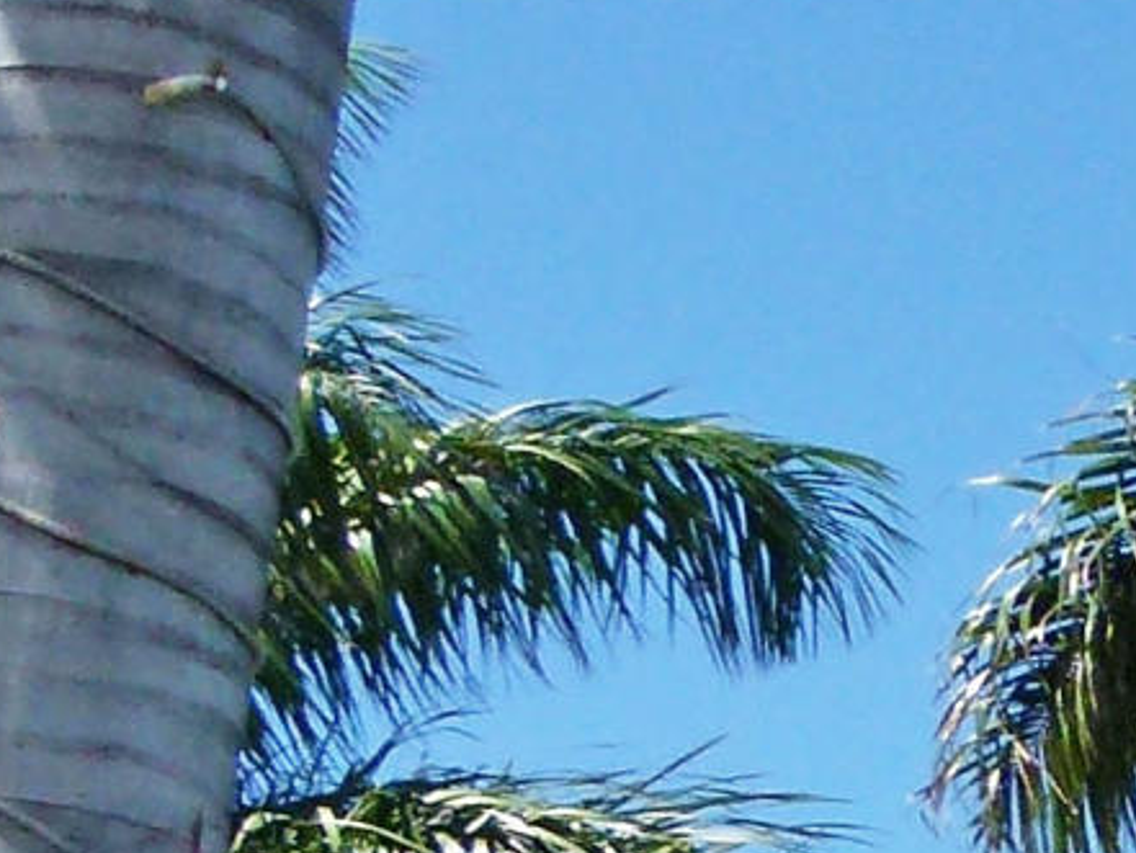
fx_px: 5580
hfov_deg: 10.7
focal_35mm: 170
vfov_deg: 8.6
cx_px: 2244
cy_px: 1149
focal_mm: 4.5
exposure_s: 1/1000
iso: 100
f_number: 4
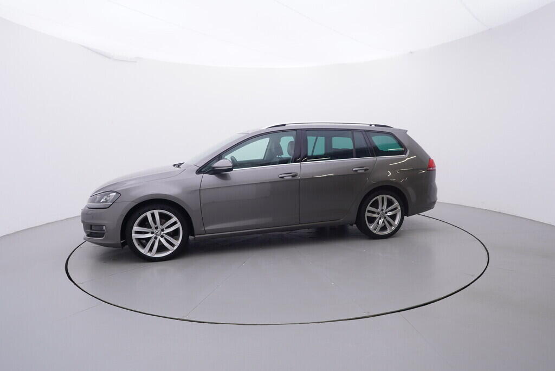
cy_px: 186
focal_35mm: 22
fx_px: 347
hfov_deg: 77.3
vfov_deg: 56.2
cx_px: 278
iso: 200
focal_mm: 15
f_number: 5
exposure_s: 1/80
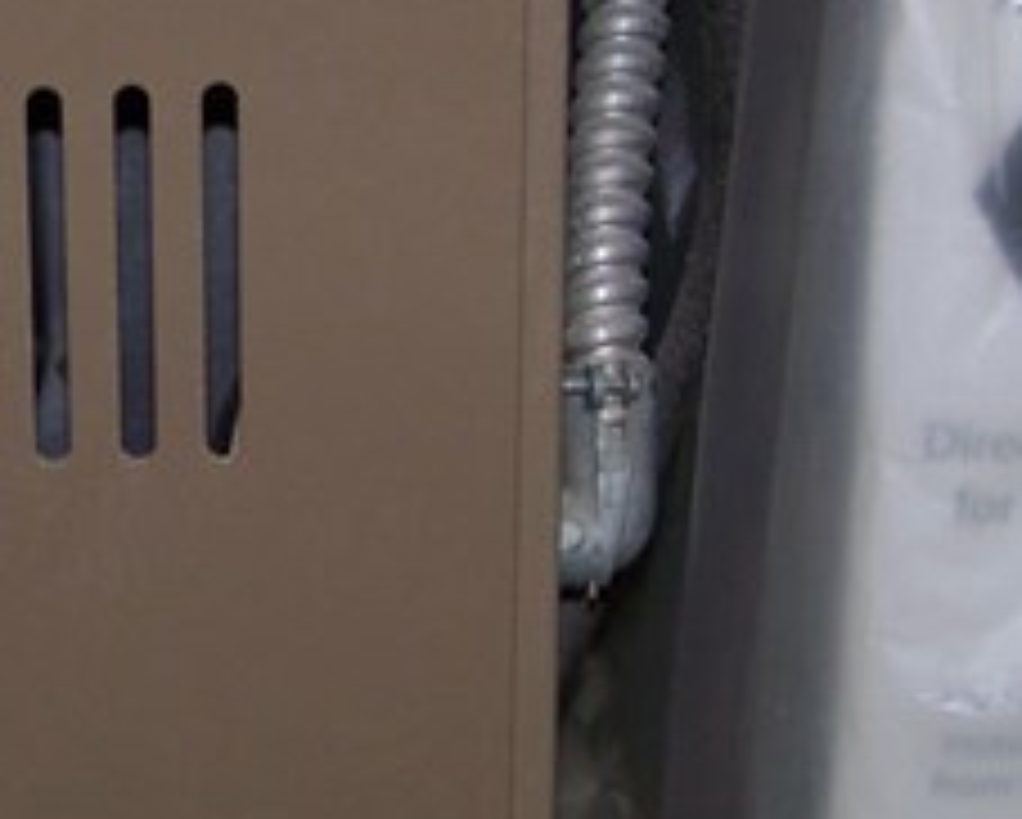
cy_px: 400
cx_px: 36
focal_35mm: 145
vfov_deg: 10.7
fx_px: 4390
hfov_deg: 13.1
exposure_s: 1/30
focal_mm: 5.85
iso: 64
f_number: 2.8
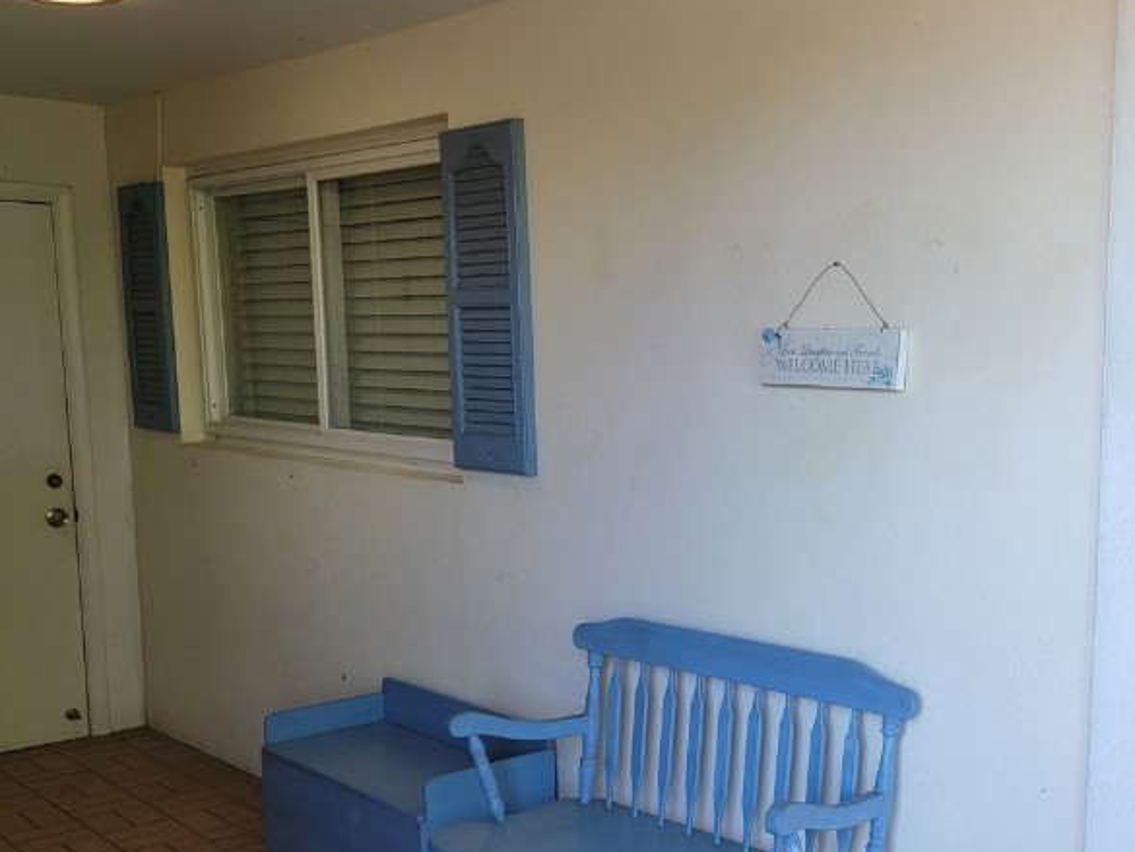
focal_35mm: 42
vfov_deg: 34.2
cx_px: 836
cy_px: 538
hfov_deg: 43.5
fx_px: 1377
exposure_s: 1/120
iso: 64
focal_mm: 6.7
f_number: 1.8
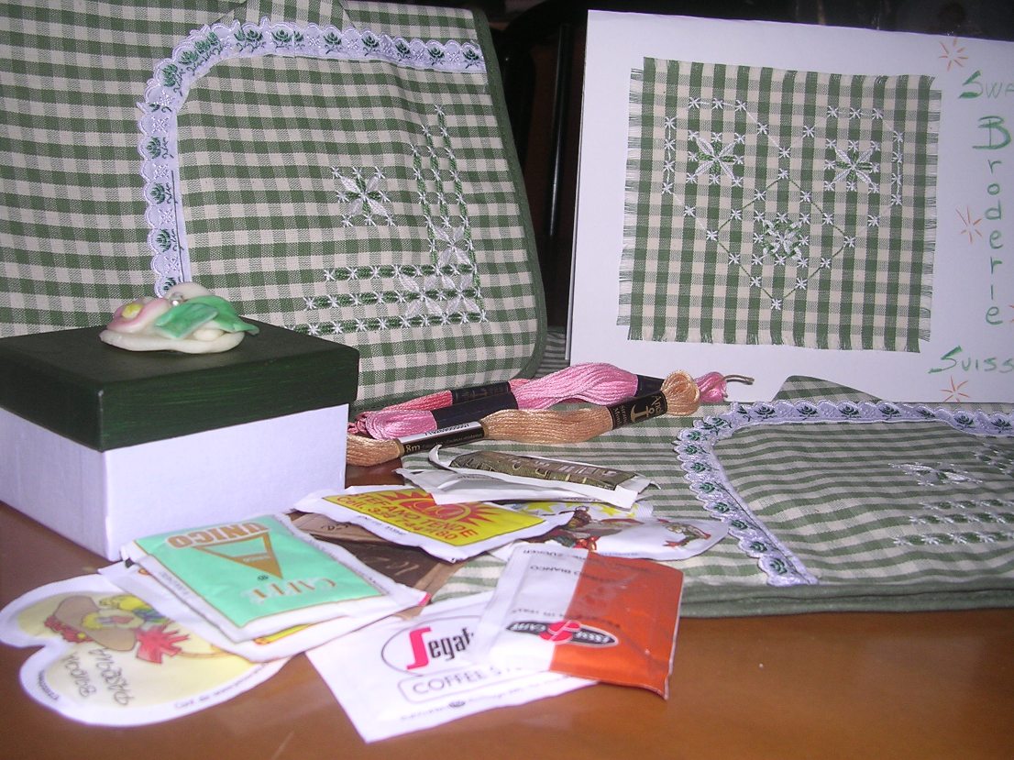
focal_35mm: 38
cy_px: 380
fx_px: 1113
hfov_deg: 49.0
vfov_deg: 37.7
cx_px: 507
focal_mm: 5.8
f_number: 2.8
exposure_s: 1/60.1
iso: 100
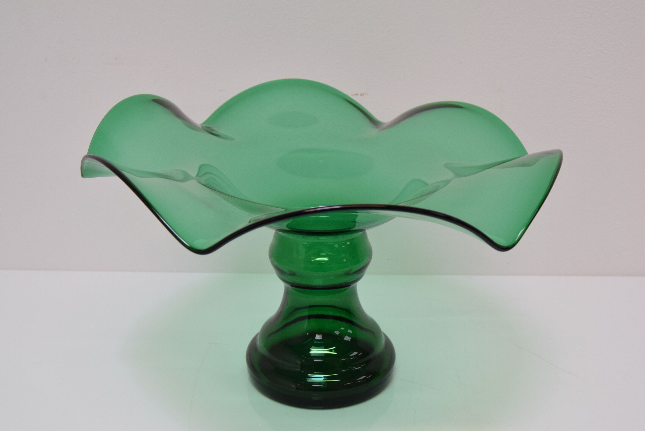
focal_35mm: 39
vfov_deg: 34.3
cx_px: 322
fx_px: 699
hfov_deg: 49.5
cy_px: 216
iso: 1600
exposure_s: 1/250
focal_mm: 26
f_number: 8
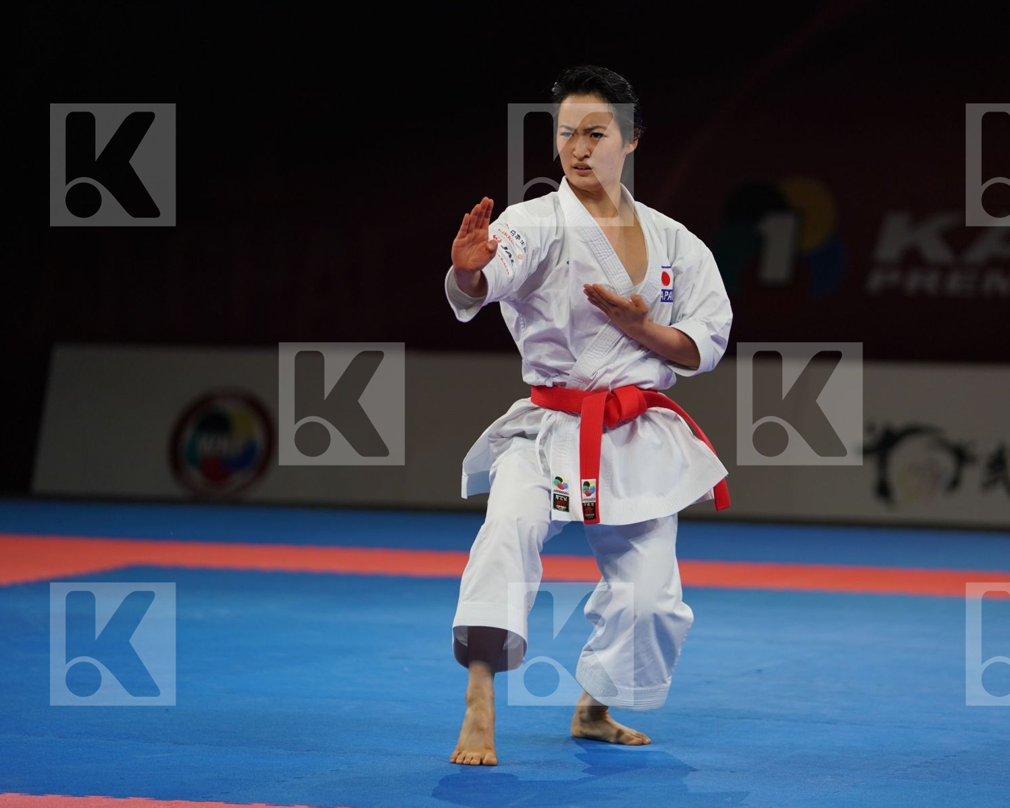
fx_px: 5201
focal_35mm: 174
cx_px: 571
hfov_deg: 11.1
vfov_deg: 8.9
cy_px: 404
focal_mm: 154
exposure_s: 1/500
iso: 500
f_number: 2.8
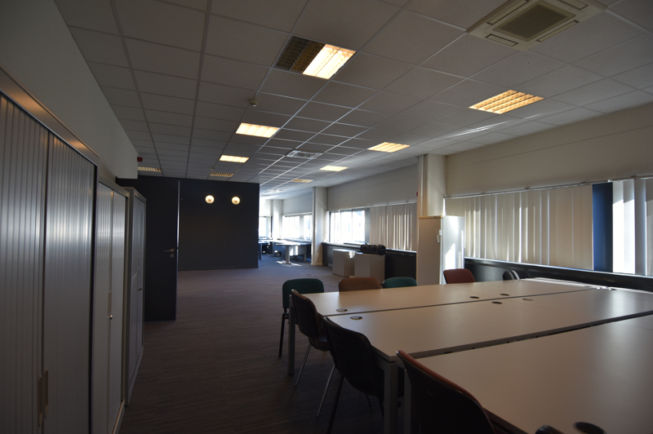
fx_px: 326
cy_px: 217
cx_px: 326
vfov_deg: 67.3
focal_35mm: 18
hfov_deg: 90.0
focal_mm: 12
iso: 200
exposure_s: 1/80
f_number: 4.5
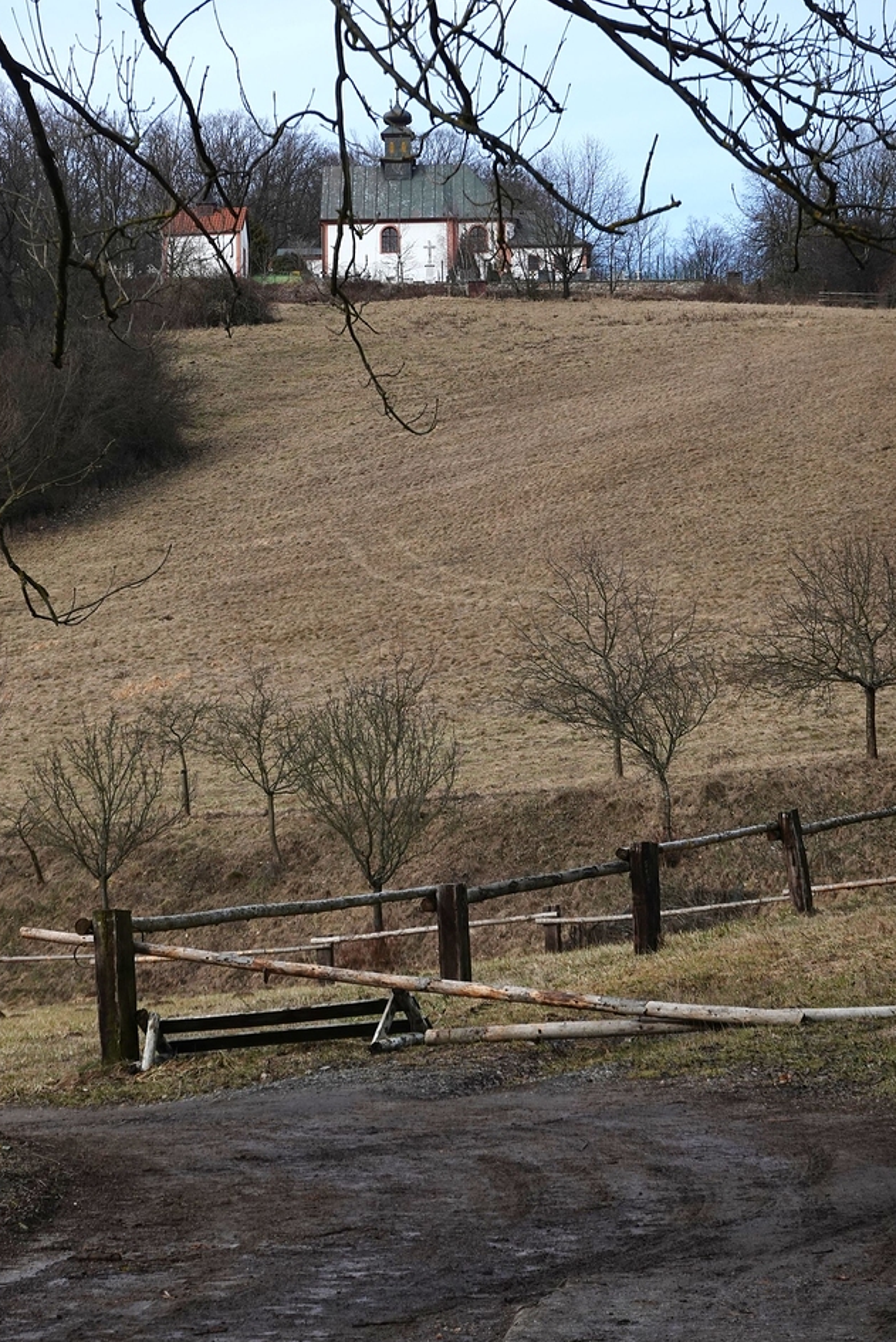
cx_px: 430
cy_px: 648
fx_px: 4102
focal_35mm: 110
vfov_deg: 18.6
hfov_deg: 12.5
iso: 125
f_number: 4.5
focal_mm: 38.13
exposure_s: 1/800
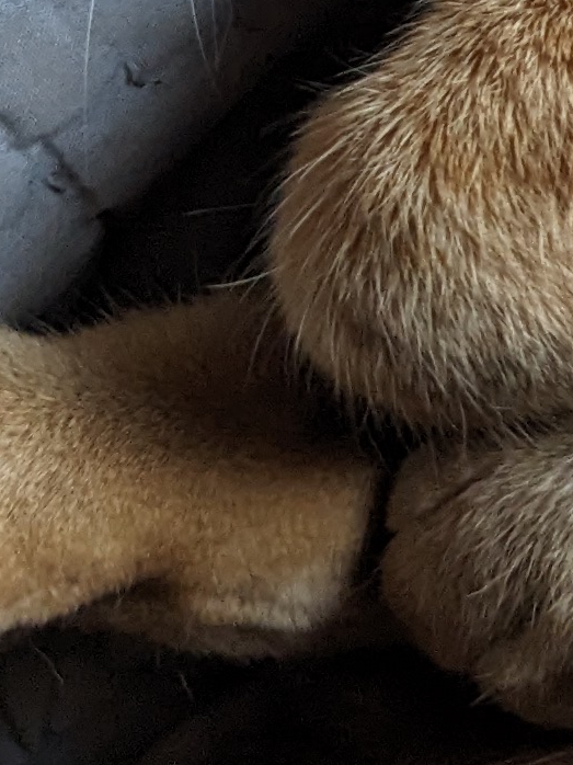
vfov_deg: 11.6
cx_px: 1065
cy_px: -680
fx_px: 3445
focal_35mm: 156
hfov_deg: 9.1
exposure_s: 1/23.8
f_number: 1.73
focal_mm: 4.38
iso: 76
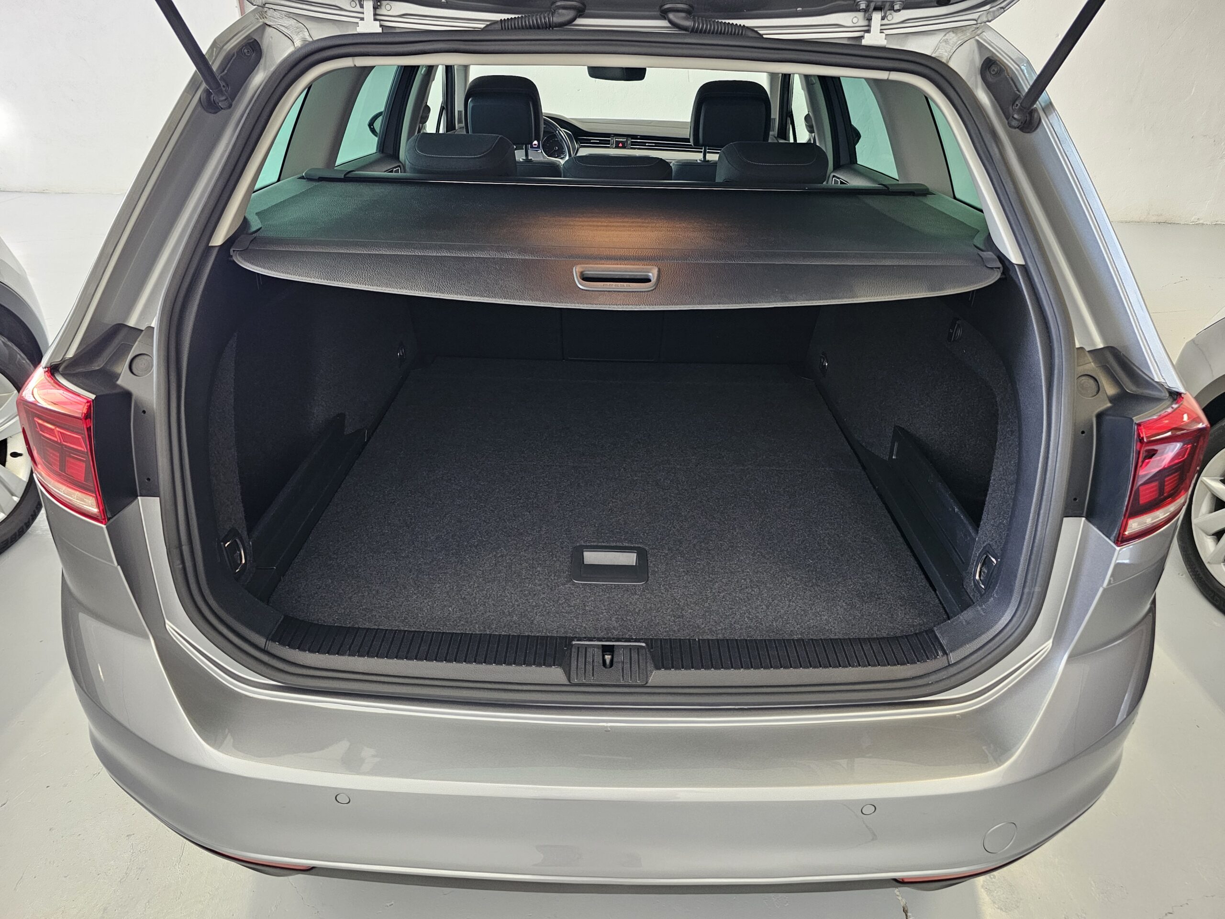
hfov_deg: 73.9
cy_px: 460
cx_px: 612
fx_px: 814
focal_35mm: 23
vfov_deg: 58.9
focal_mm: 6.3
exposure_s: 1/40
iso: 640
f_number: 1.7
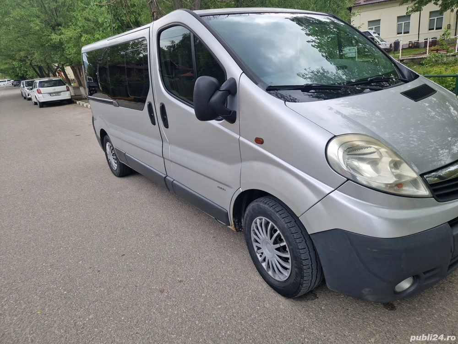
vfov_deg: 58.9
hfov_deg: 73.9
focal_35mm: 23
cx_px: 229
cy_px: 172
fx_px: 304
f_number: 1.8
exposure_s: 1/469
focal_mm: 5.4
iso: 50
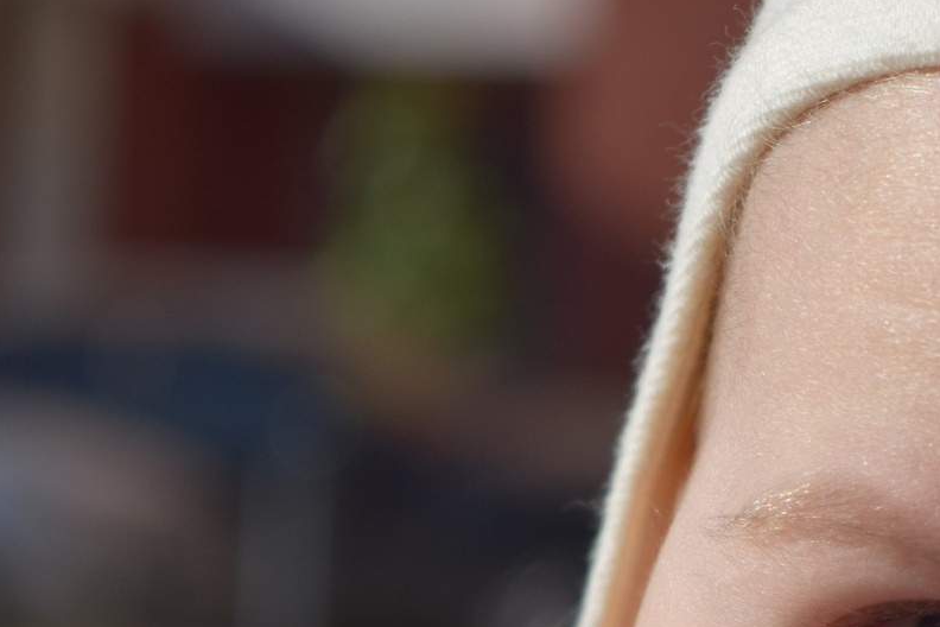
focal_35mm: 267
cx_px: 1418
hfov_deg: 7.6
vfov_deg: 5.1
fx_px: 6961
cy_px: 819
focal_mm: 55
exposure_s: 1/1600
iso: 200
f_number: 5.6
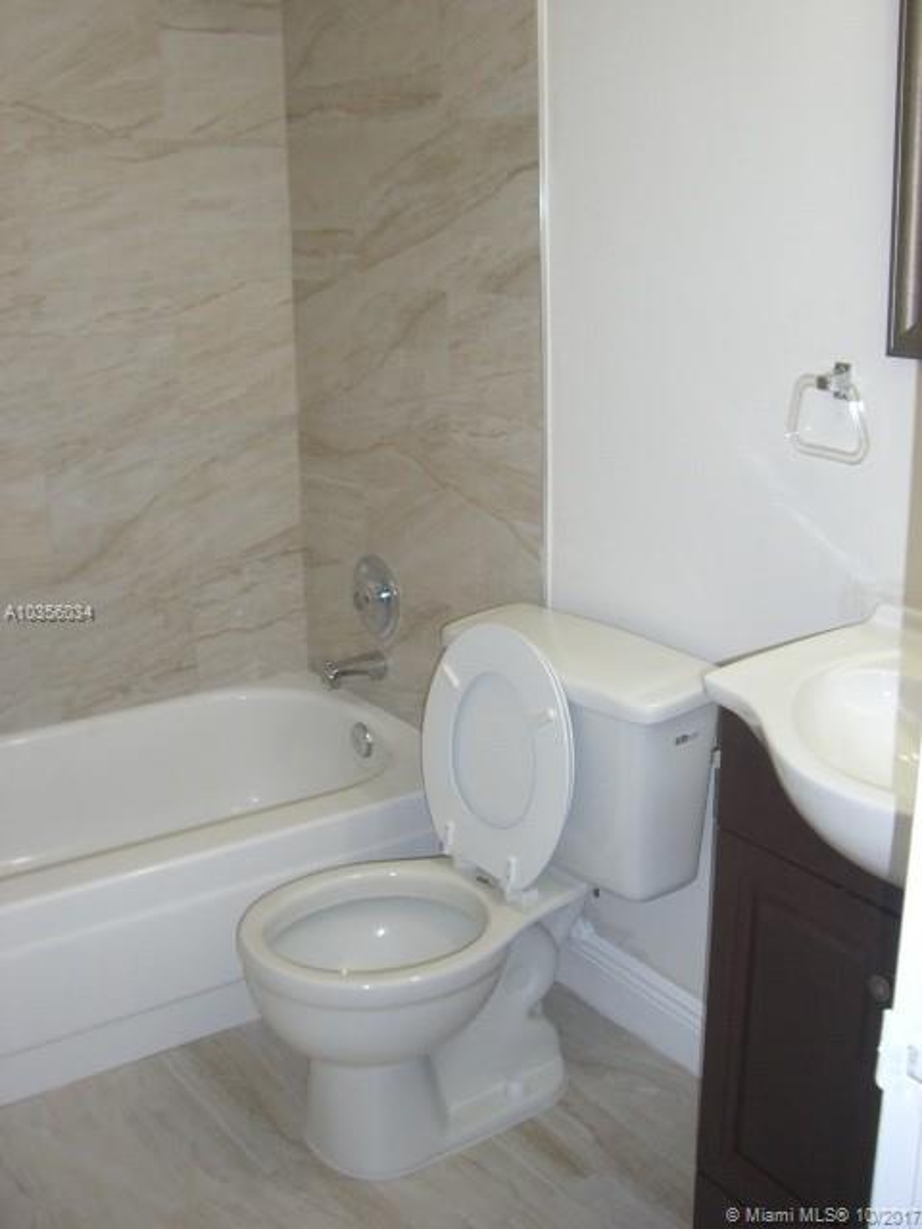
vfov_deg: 49.0
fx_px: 1350
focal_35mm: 38
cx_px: 461
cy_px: 614
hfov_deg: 37.7
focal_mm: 6.2
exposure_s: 1/60
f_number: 2.7
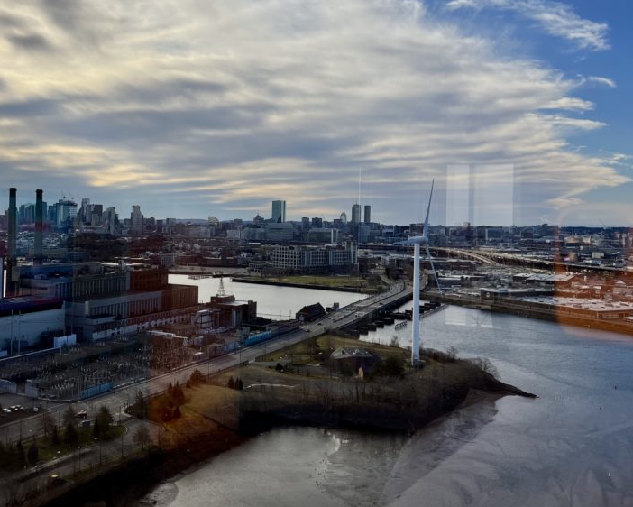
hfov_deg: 48.1
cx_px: 200
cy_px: 217
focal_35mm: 37
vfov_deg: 40.1
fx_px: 693
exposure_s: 1/639
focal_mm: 5.7
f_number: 1.5
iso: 50
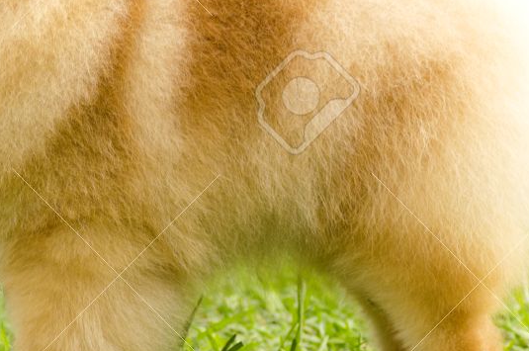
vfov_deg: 3.8
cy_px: 59
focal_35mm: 357
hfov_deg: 5.8
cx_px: 118
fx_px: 5238
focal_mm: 98
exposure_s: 1/200
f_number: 5
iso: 400
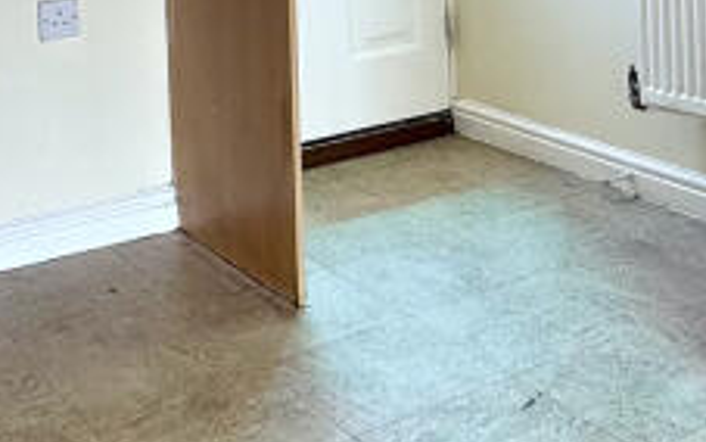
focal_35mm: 67
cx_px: 435
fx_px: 1289
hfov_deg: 30.5
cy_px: -181
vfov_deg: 17.8
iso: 50
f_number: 2.2
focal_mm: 2.22
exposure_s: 1/99
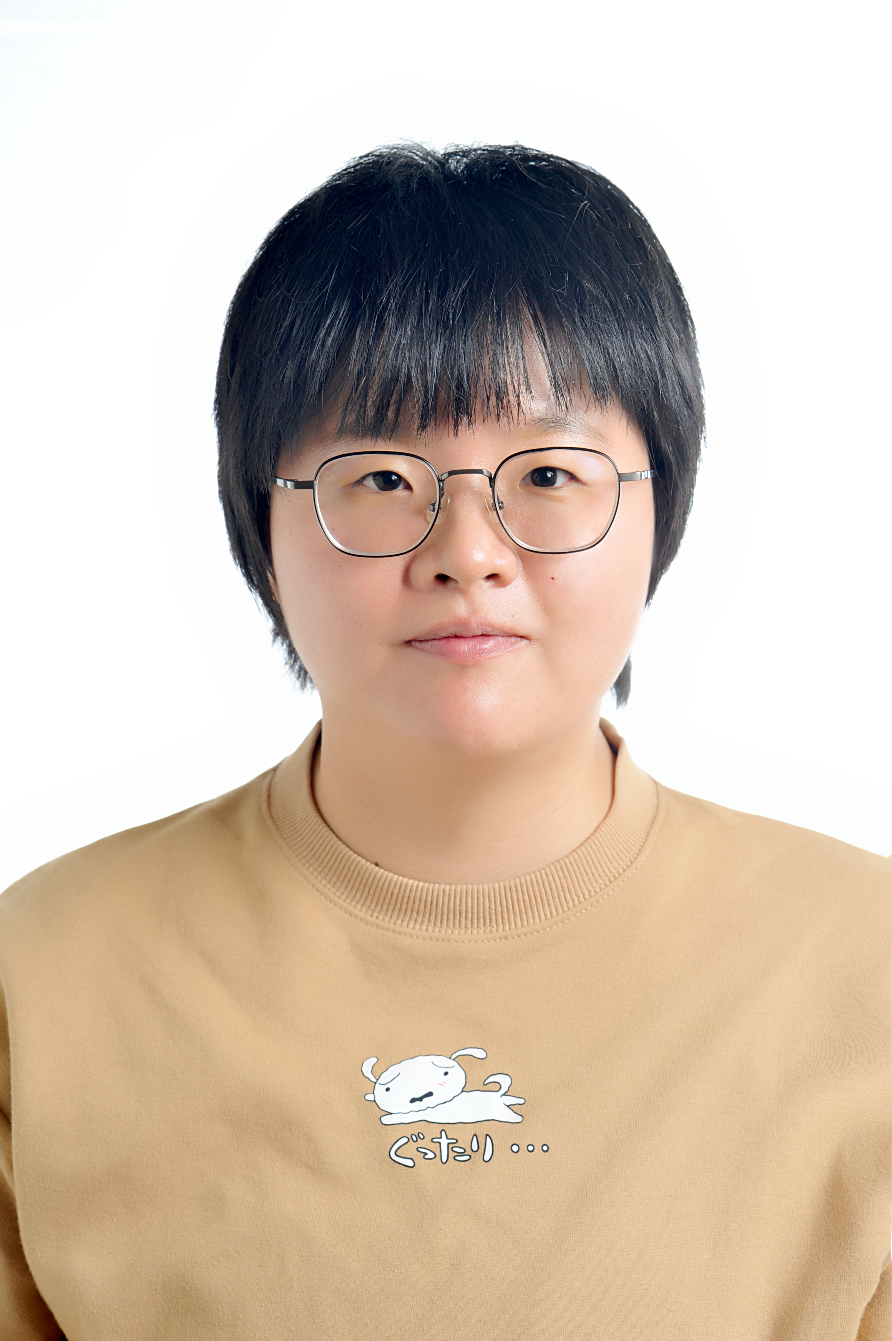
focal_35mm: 85
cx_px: 446
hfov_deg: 16.1
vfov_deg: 23.9
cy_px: 670
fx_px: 3163
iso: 400
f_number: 9
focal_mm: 85
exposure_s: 1/60
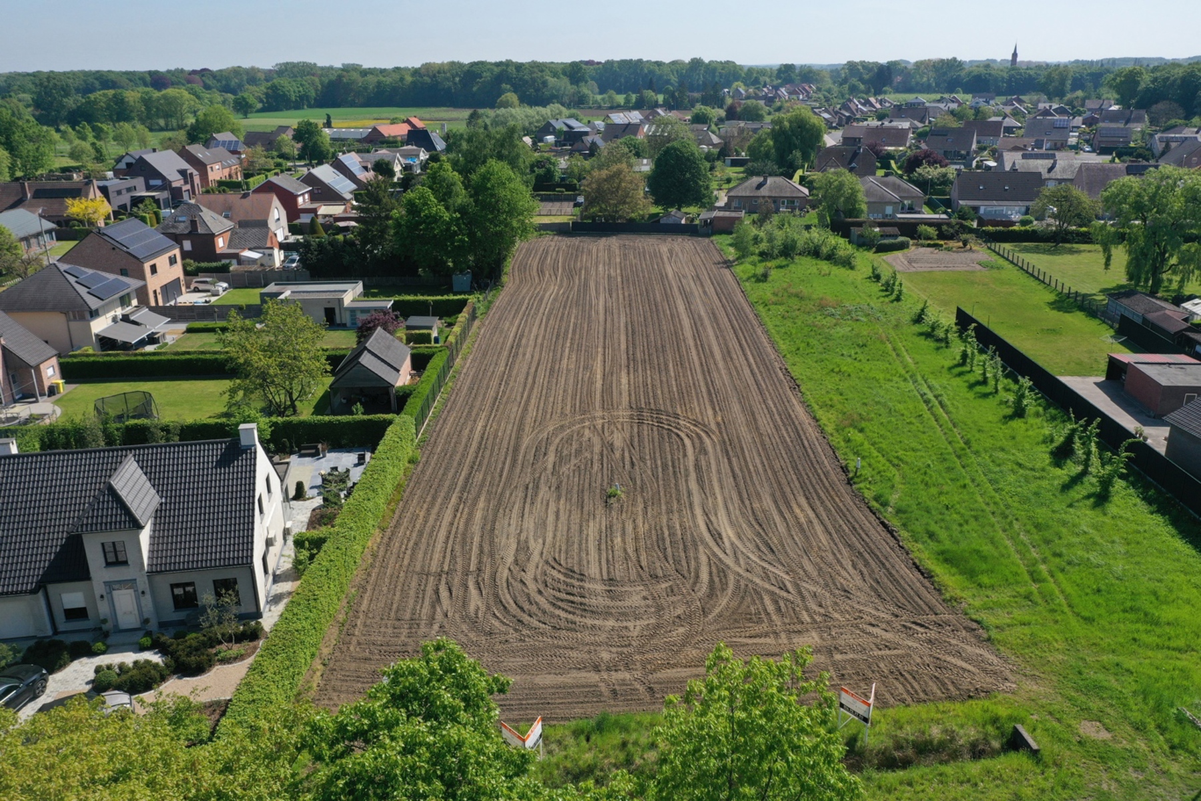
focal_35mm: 28
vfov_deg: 46.4
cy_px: 400
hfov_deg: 65.5
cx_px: 600
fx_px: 934
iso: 100
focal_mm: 10.26
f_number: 5.6
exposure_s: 1/500
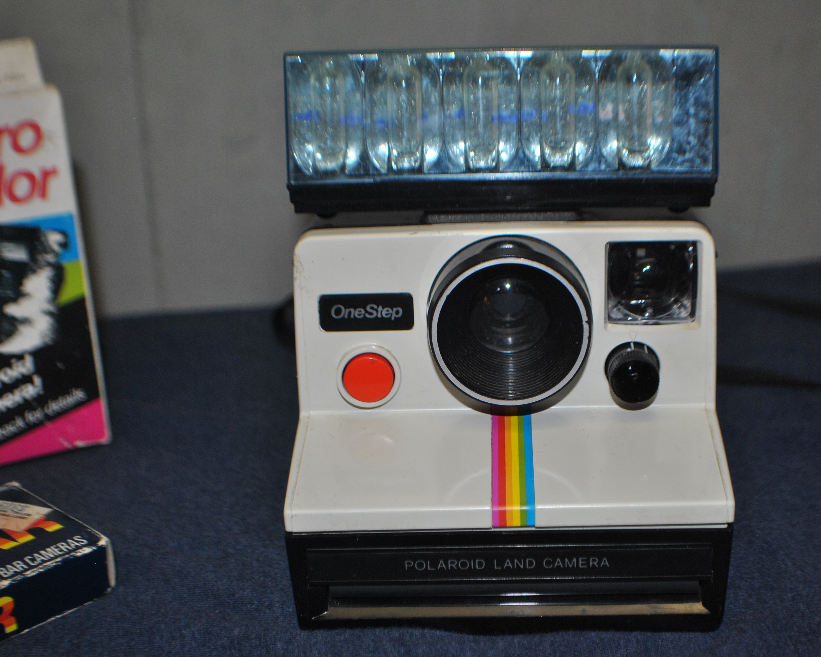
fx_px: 1725
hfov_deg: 26.7
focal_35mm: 71
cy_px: 329
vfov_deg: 21.6
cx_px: 492
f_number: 5.3
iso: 200
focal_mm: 42
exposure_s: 1/60
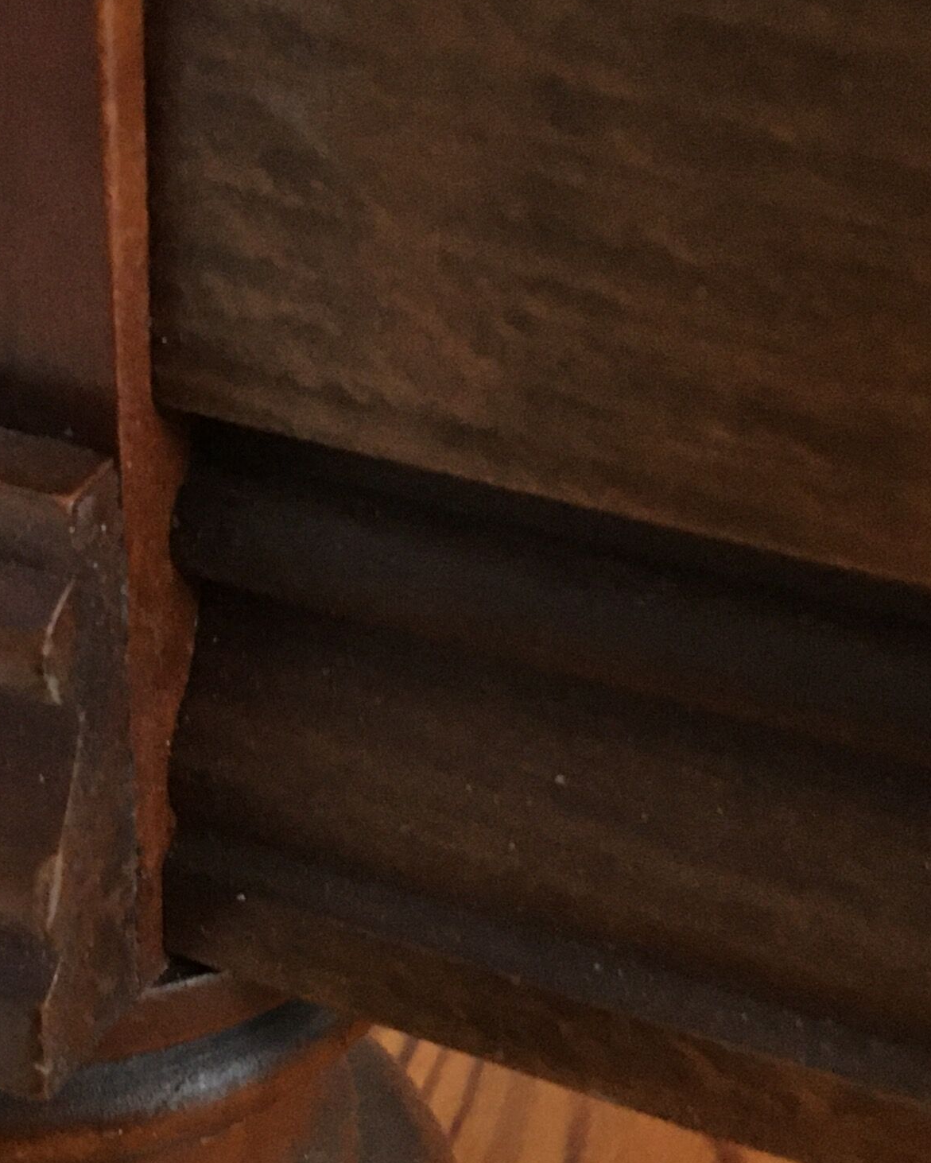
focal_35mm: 78
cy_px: 766
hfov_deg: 19.3
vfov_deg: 24.3
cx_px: 75
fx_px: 2686
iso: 200
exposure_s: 1/17
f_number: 2.2
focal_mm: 4.15
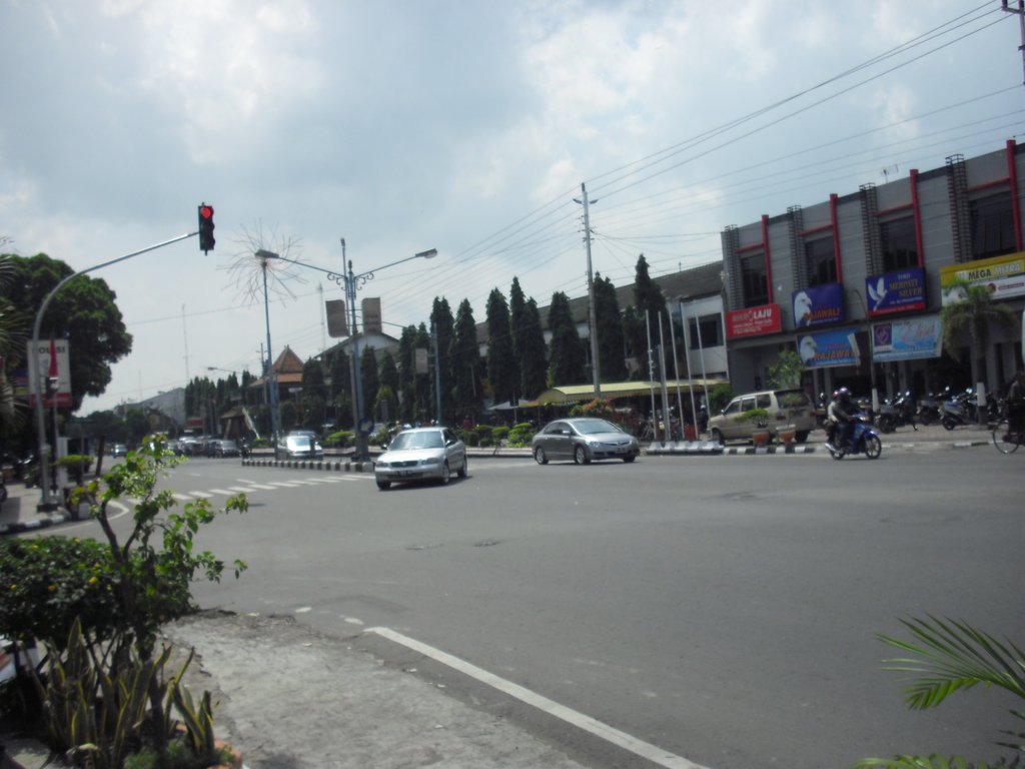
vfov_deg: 37.7
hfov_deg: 49.0
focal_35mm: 38
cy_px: 384
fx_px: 1125
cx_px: 512
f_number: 8
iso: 100
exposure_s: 1/320
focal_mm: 6.2
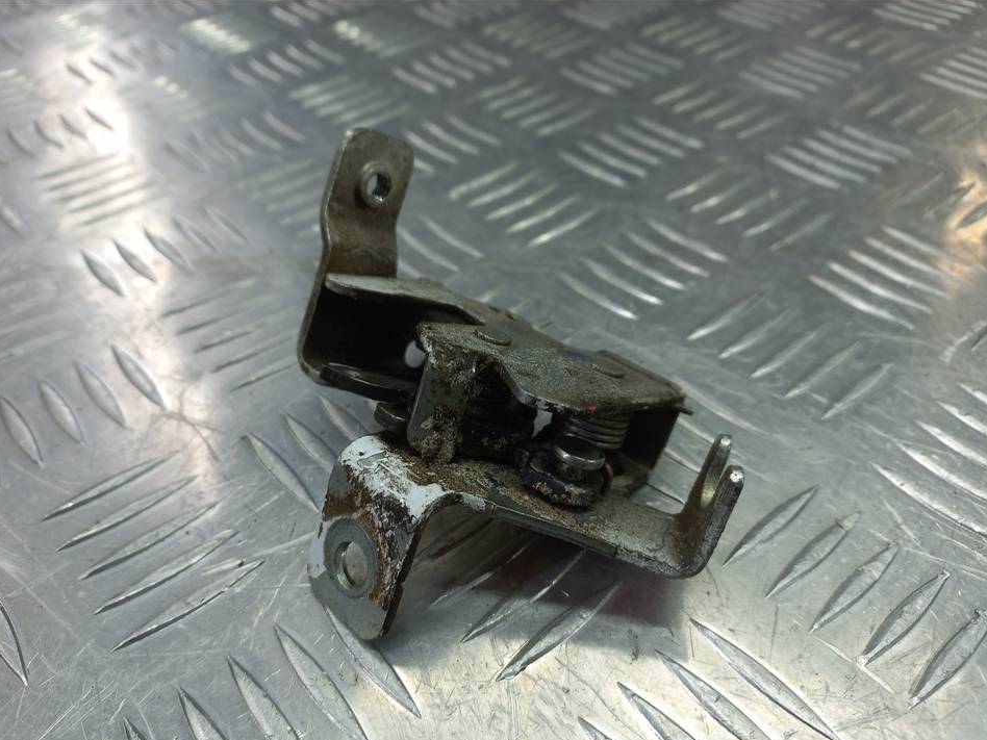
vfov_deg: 51.3
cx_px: 480
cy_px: 398
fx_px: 770
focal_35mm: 27
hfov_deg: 65.3
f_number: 1.8
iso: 50
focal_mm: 4.6
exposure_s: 1/50
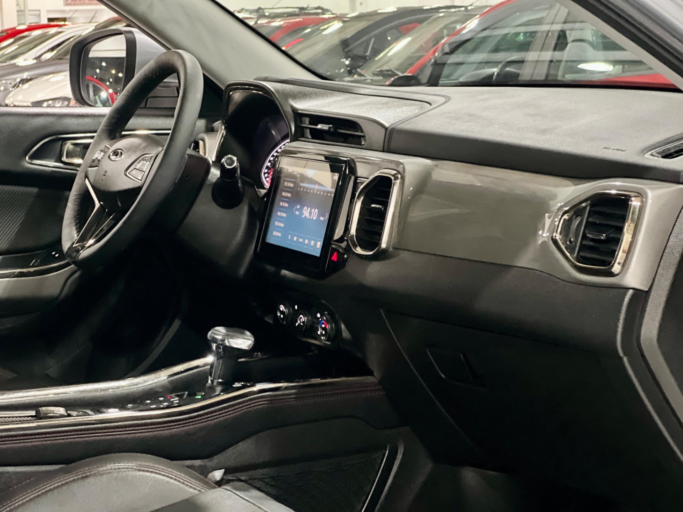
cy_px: 256
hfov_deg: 25.3
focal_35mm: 77
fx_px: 1519
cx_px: 342
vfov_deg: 19.1
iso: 1000
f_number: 2.8
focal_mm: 9
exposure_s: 1/15
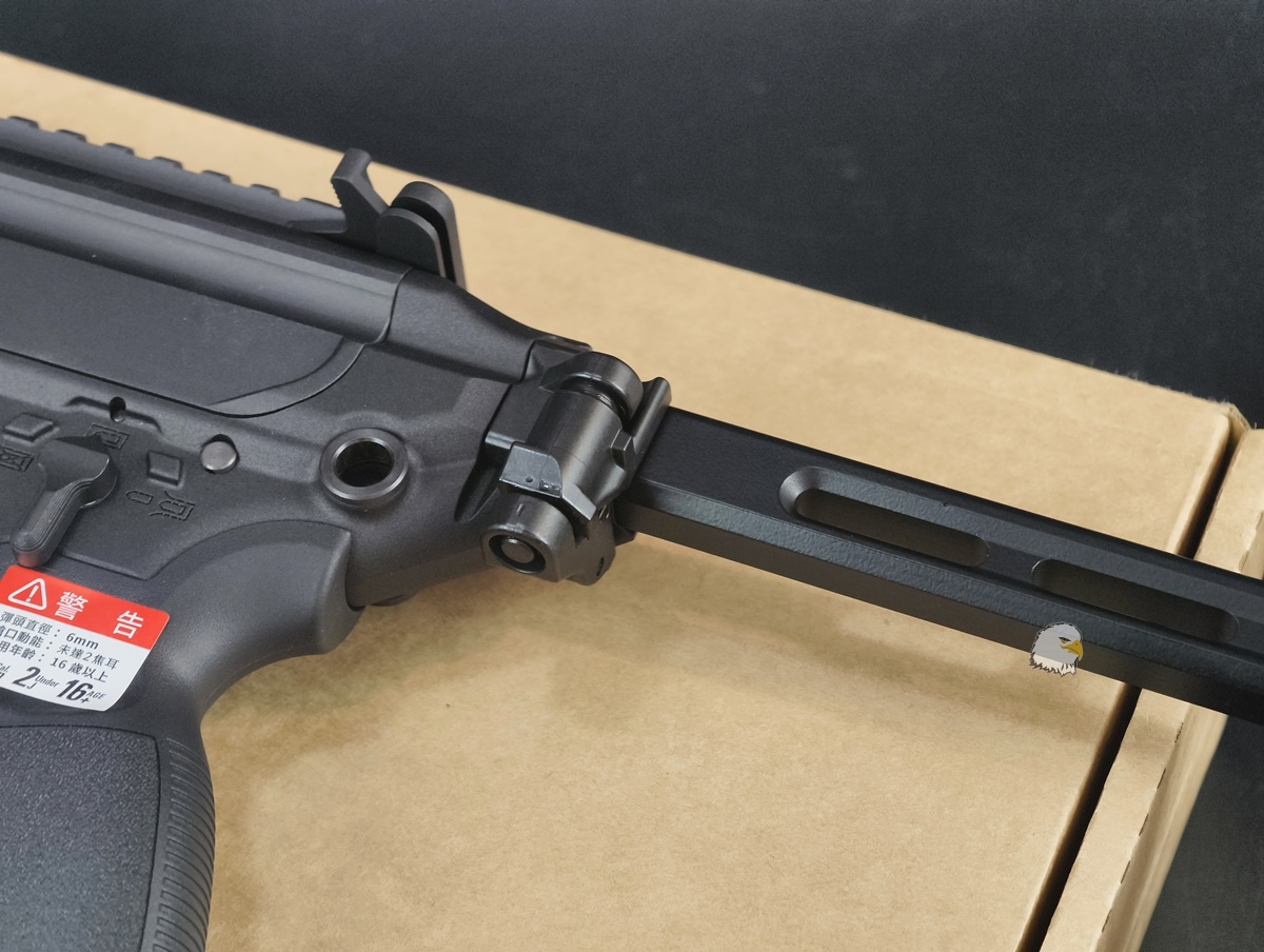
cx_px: 632
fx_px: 3109
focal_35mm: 85
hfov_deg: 23.0
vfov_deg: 17.4
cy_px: 476
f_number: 2.67
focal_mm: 22.48
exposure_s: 1/30
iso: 683
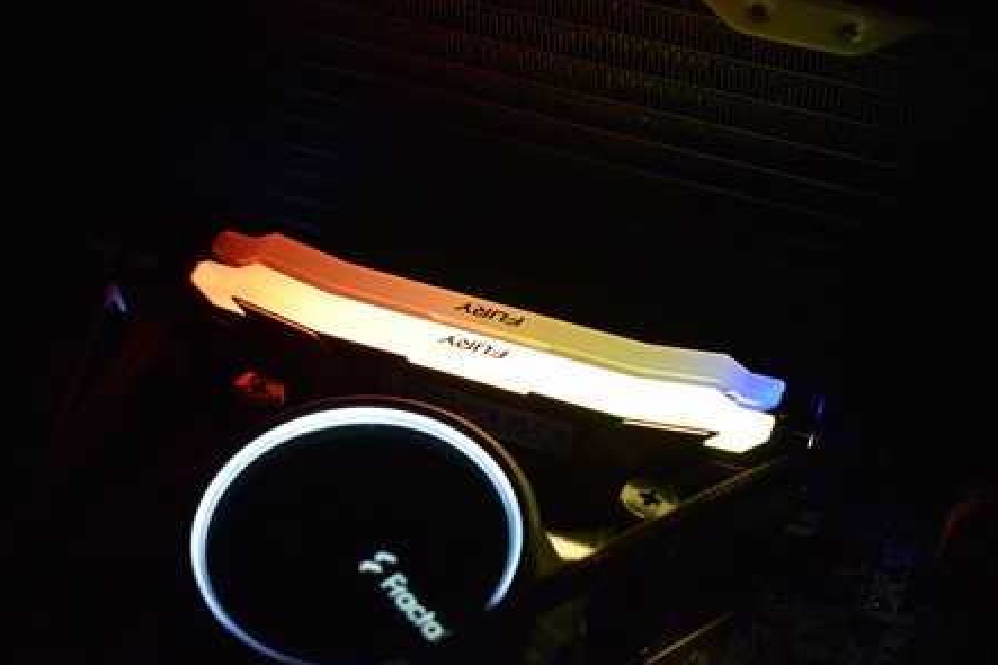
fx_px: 1773
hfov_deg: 31.4
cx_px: 502
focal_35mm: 64
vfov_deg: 21.2
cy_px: 336
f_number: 5.6
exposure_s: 1/60
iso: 560
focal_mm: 42
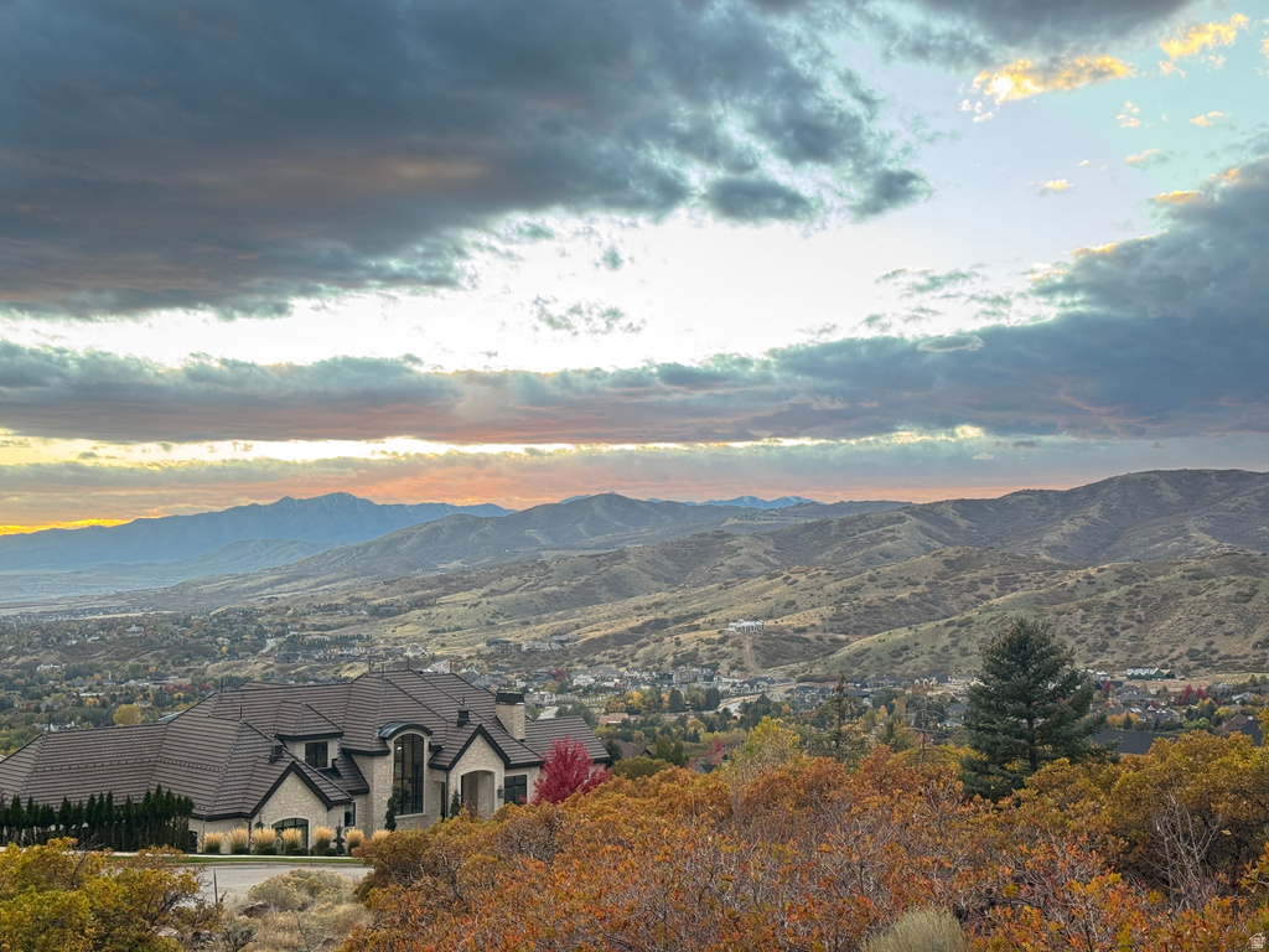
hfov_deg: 39.7
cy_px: 476
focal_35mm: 48
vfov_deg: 30.3
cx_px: 634
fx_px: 1760
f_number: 1.78
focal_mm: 6.76
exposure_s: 1/60
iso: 100
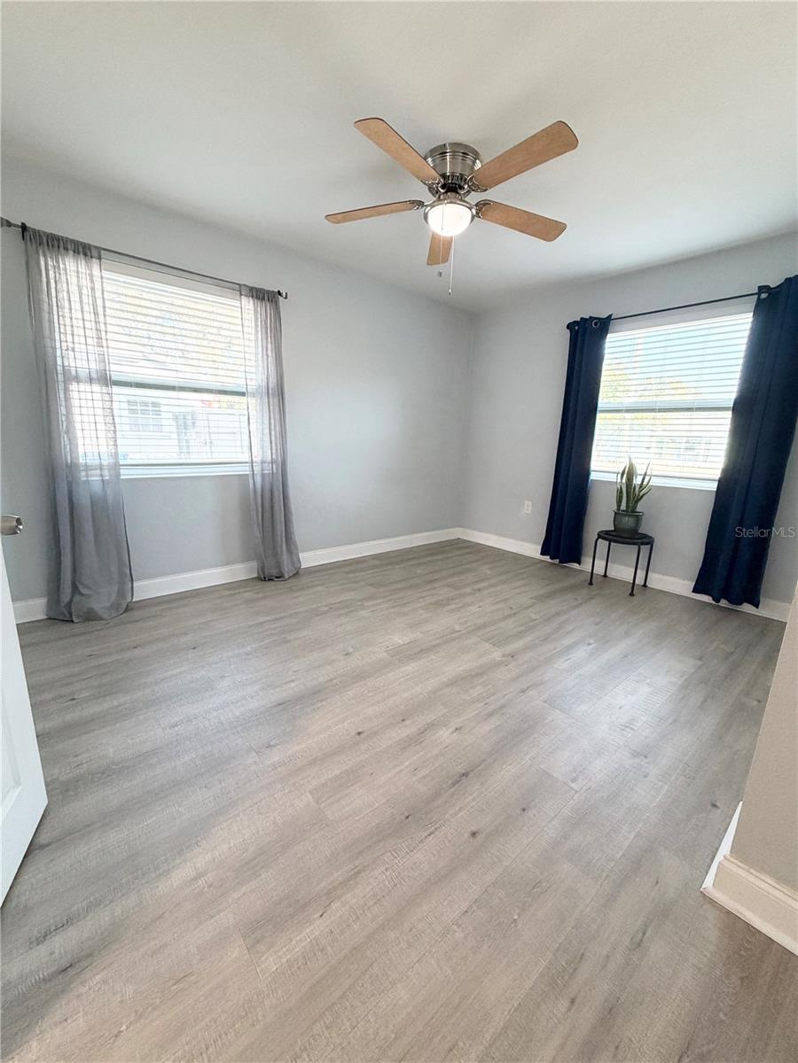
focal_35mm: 14
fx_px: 430
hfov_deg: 85.7
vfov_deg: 102.1
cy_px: 532
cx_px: 399
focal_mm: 2.22
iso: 200
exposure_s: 1/60
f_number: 2.2
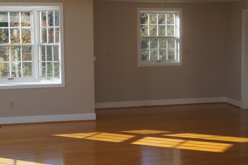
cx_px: 135
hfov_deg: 32.9
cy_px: 71
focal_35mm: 61
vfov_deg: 22.2
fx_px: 420
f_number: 6.3
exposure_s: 1/100
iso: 100
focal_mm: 30
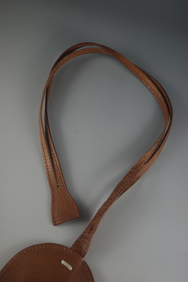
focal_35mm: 40
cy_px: 141
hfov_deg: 33.4
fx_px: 313
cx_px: 94
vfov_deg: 48.5
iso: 100
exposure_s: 1/20
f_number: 6.3
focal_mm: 26
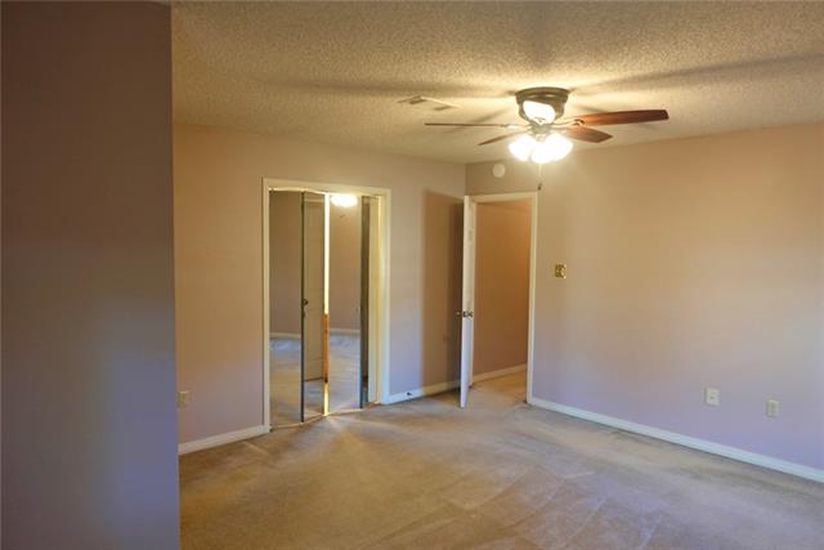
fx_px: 549
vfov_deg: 53.2
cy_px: 275
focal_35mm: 24
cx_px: 412
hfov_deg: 73.7
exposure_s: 1/30
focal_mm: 9.4
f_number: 1.8
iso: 250
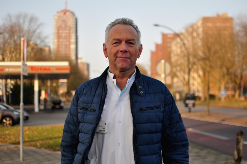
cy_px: 82
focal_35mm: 52
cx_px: 124
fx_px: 360
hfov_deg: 37.9
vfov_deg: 25.7
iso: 400
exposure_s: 1/4000
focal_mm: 35
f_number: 2.2
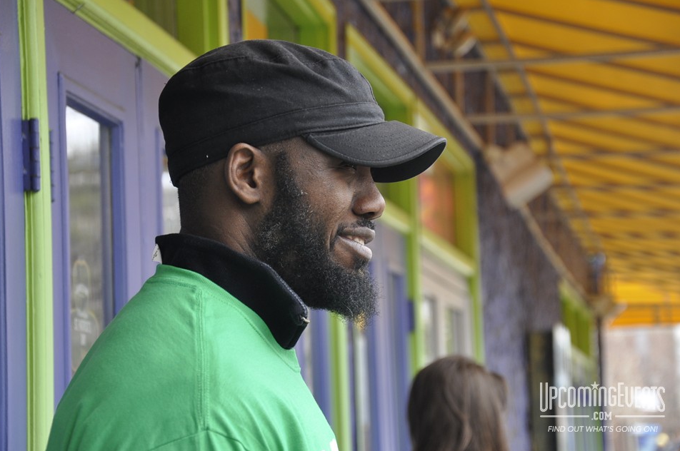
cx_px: 337
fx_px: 2377
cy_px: 224
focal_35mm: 126
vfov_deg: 10.8
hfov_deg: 16.3
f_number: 5.3
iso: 400
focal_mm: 80
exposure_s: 1/100
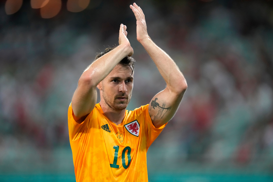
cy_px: 91
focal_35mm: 400
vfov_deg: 3.4
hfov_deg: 5.2
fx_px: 3033
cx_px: 136
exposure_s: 1/2000
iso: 5000
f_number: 2.8
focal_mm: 400
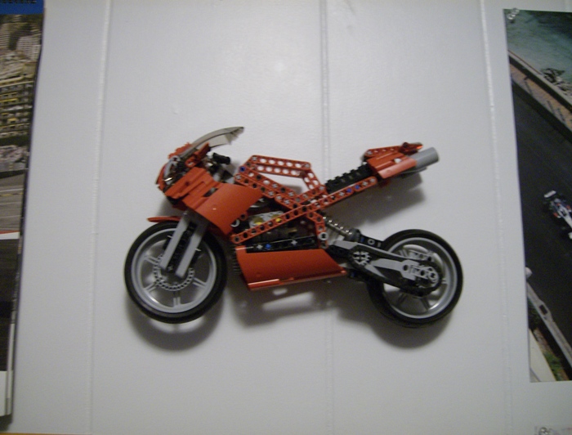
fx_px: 598
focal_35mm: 36
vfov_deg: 40.0
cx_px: 286
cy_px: 218
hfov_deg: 51.1
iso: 200
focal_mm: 6
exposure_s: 1/7.62
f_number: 2.8
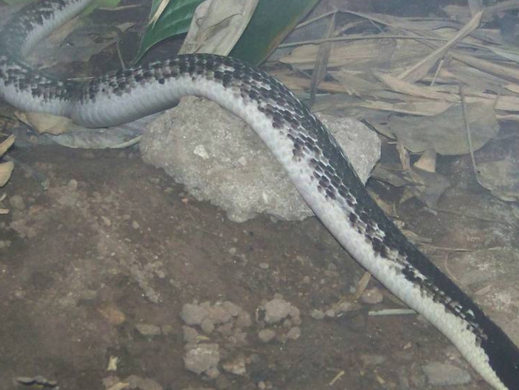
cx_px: 323
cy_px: 248
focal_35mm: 191
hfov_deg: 10.3
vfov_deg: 7.8
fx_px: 2864
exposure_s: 1/30
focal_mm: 14.6
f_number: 3.2
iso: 200
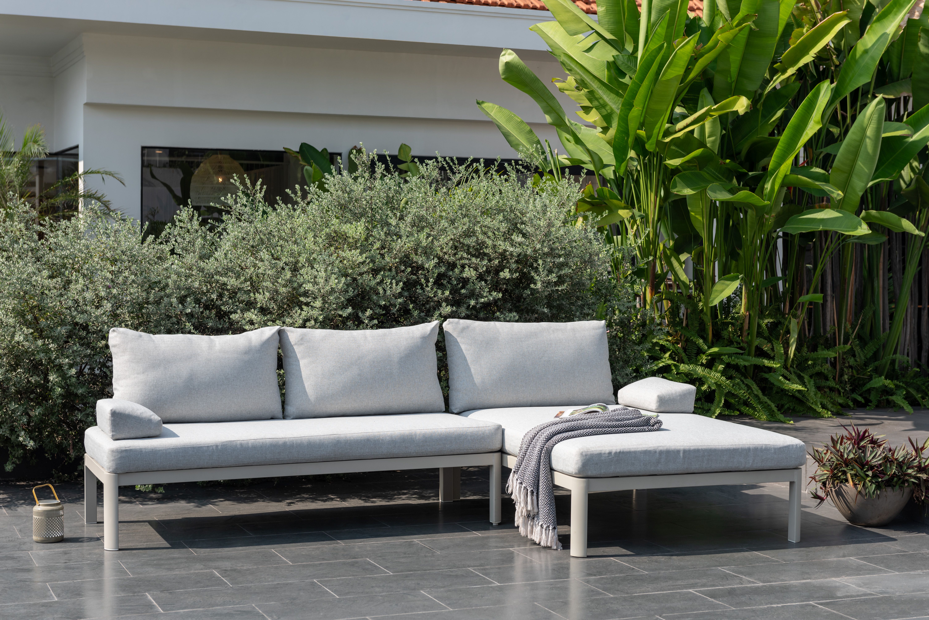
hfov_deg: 34.5
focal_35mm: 58
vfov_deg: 23.4
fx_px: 1497
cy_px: 310
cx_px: 464
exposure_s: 1/640
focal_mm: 58
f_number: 5.6
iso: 100
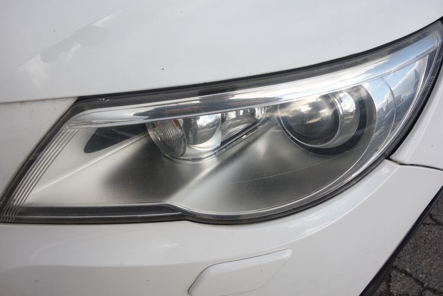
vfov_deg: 46.4
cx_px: 222
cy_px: 148
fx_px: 345
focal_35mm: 28
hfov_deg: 65.5
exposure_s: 1/200
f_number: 5.6
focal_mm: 10.4
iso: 125
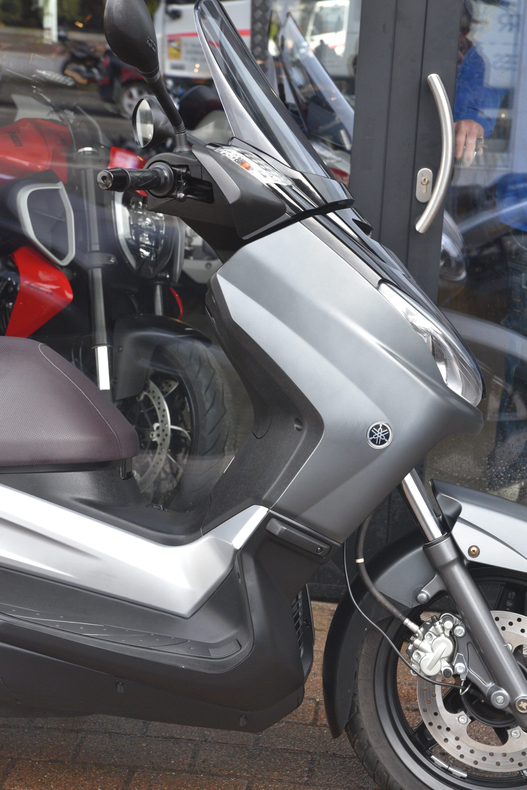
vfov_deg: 28.8
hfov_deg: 19.5
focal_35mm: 70
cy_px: 395
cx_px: 264
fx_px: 1536
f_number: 8
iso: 2000
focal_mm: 70
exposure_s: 1/250
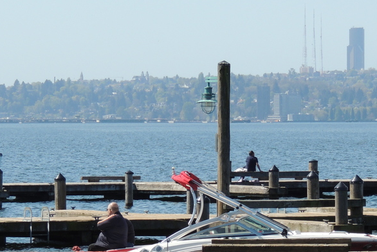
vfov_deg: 3.9
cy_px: 179
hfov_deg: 5.9
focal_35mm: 352
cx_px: 158
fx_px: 3687
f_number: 4.4
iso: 100
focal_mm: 27.6
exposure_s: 1/500
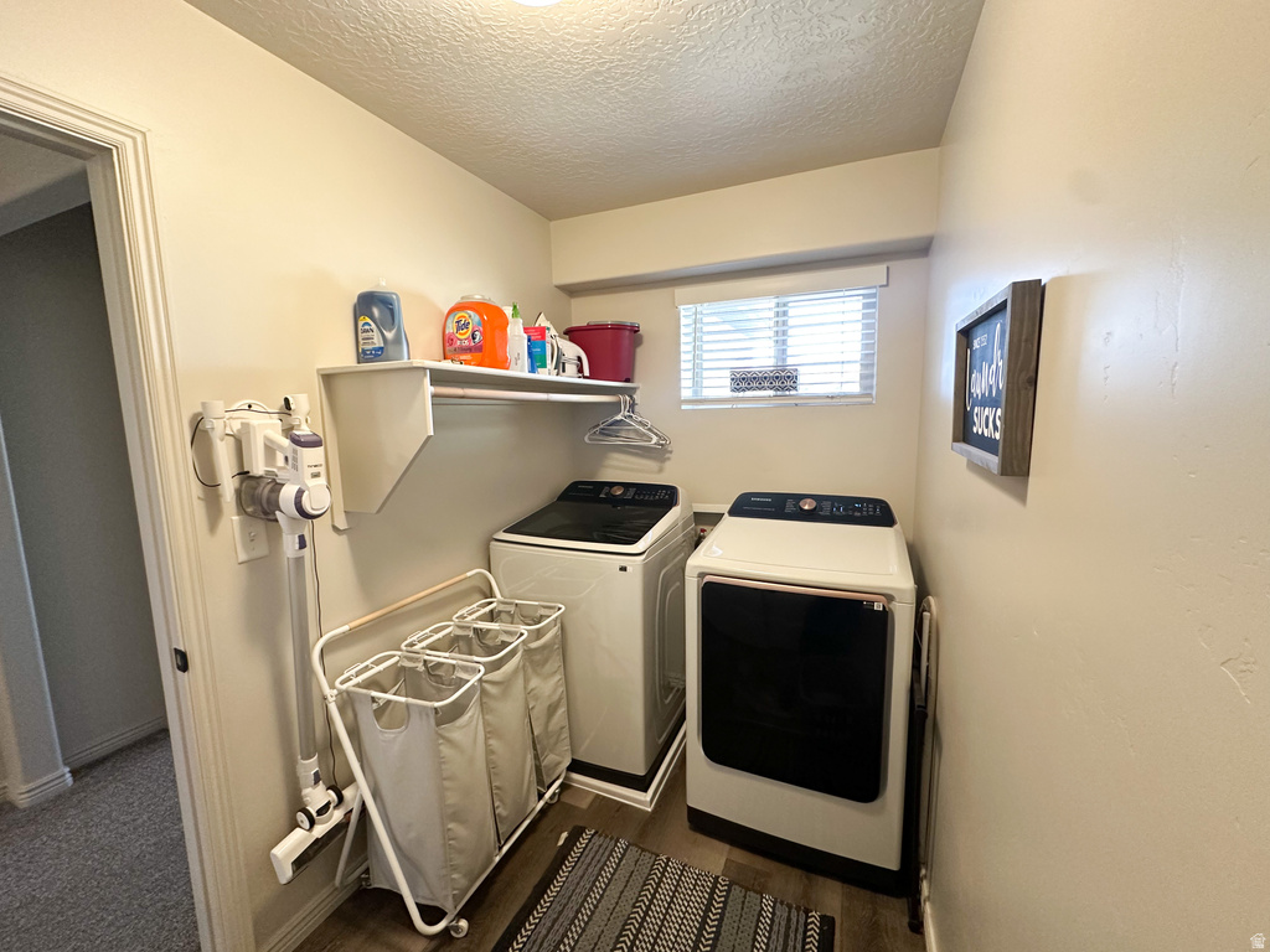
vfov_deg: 85.7
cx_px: 635
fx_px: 514
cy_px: 476
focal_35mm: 14
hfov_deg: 102.1
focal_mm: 2.22
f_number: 2.2
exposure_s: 1/60
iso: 250
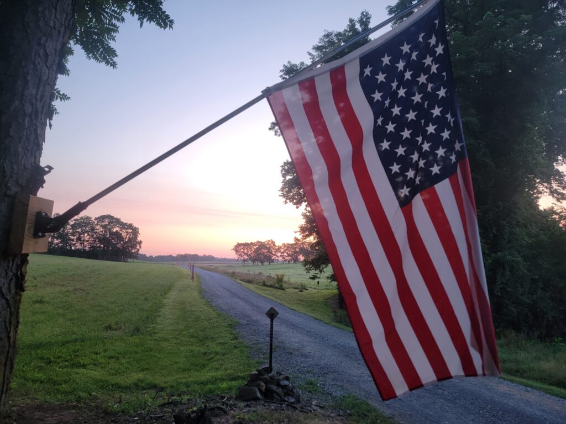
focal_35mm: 24
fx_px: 392
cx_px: 283
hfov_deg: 71.6
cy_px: 212
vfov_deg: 56.8
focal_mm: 6.7
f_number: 1.8
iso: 200
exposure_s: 1/120
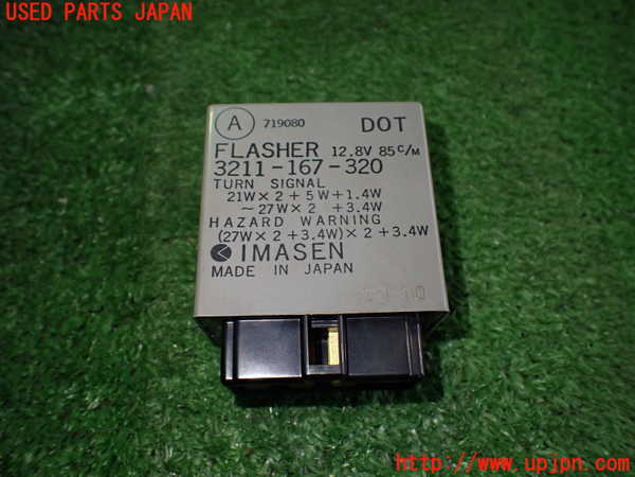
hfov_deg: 60.0
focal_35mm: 30
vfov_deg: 46.8
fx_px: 550
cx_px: 318
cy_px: 238
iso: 320
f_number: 2.3
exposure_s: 1/125
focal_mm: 5.4
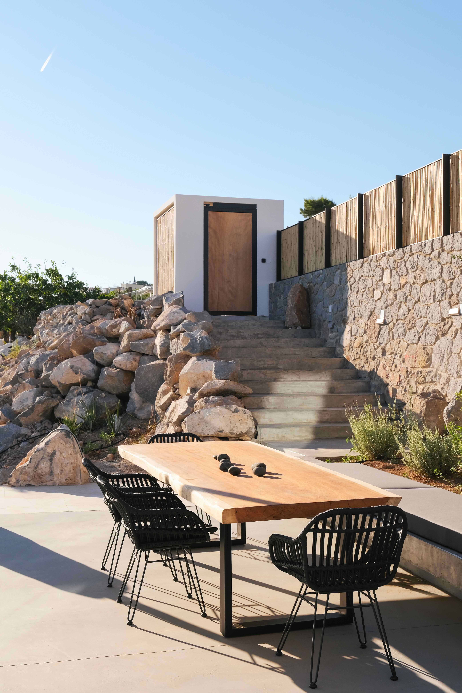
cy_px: 346
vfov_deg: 46.4
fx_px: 808
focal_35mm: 42
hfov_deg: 31.9
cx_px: 231
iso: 400
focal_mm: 28.3
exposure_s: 1/640
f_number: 8
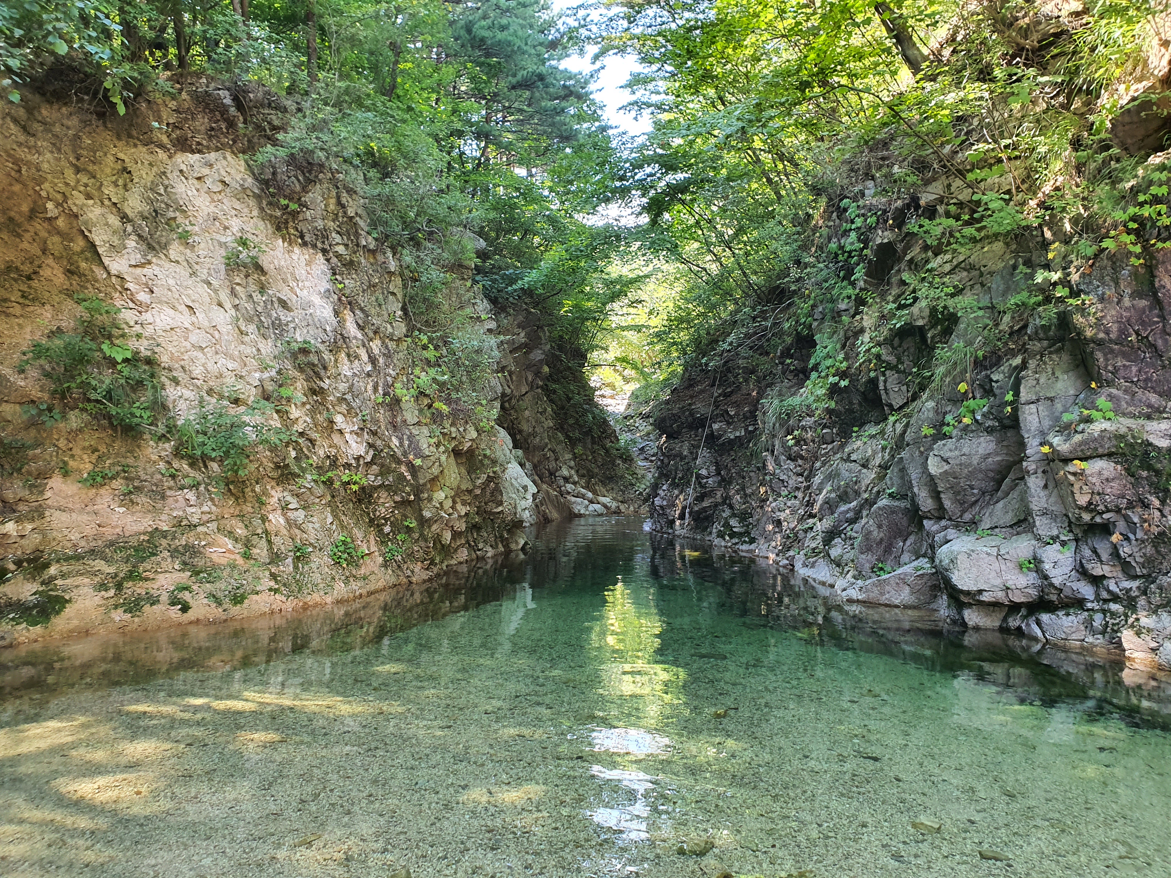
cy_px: 439
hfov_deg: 67.3
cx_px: 586
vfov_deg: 53.1
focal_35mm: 26
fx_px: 880
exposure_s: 1/120
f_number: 2.4
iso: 200
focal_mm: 4.3
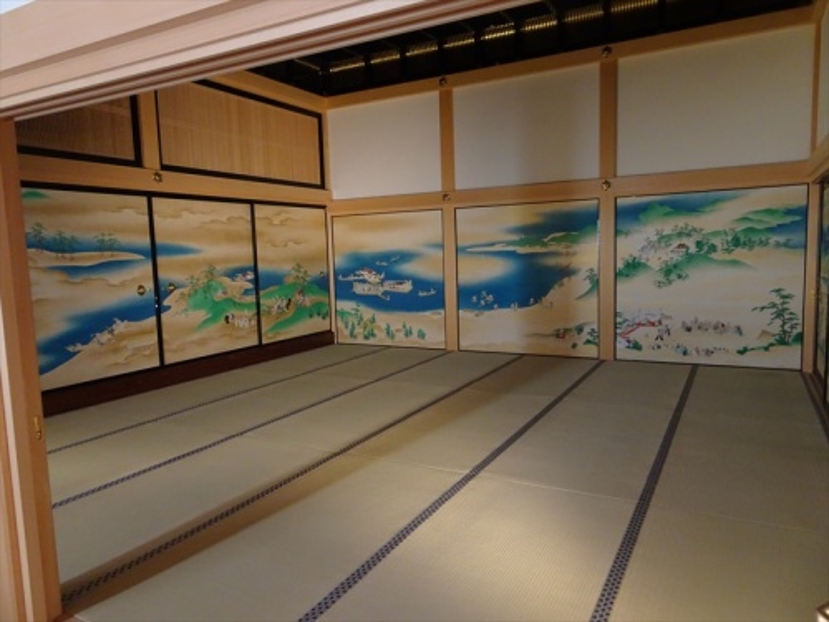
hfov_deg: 71.6
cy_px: 311
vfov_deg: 56.8
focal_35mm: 24
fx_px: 575
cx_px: 414
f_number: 3.5
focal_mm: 4.1
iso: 500
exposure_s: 1/30
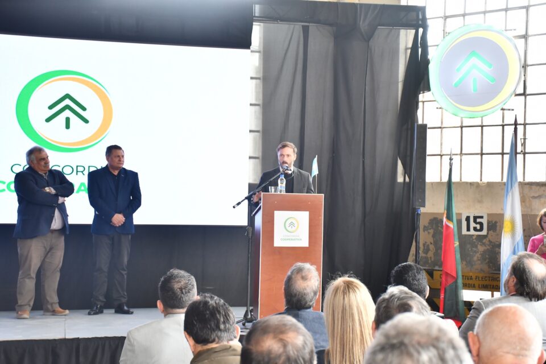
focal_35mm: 67
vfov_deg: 20.3
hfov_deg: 30.1
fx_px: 1016
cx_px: 273
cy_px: 182
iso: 1000
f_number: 4.5
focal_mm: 45
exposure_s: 1/100
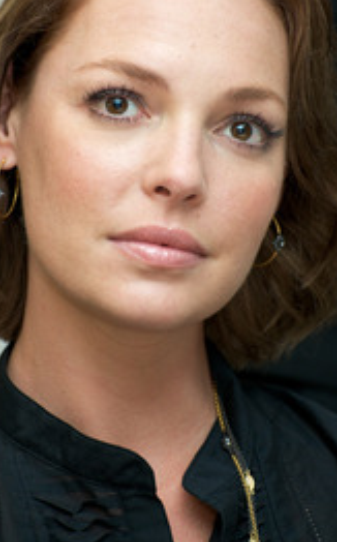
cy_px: 228
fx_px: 4128
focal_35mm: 280
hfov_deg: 4.7
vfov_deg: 7.5
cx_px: 144
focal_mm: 180
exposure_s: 1/60
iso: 500
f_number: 5.6
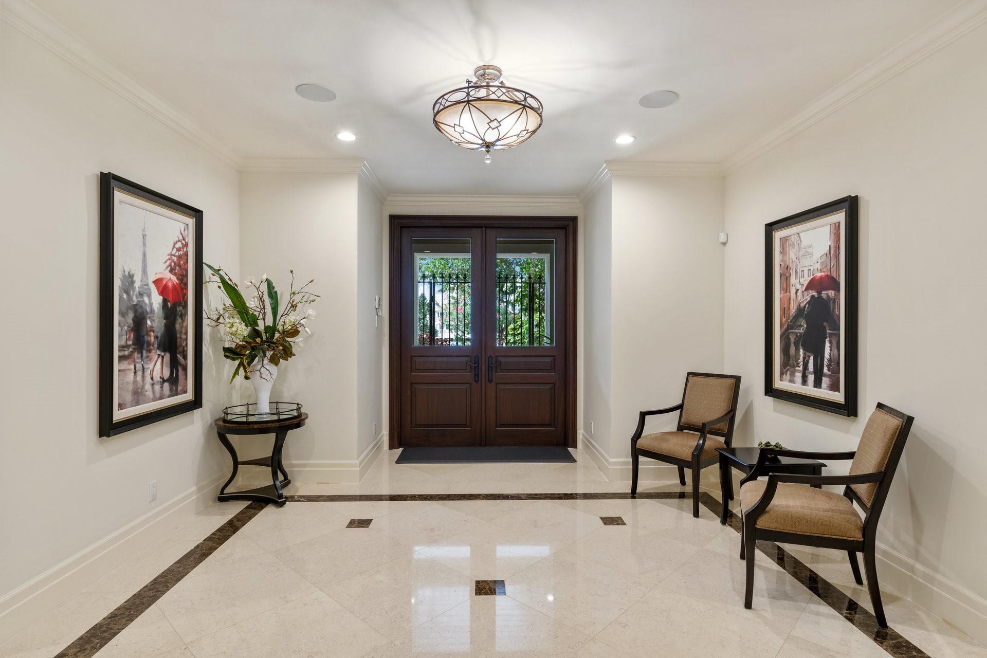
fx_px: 521
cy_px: 329
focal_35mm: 19
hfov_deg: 86.9
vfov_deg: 64.6
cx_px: 494
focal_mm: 19
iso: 250
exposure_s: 1/3
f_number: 7.1
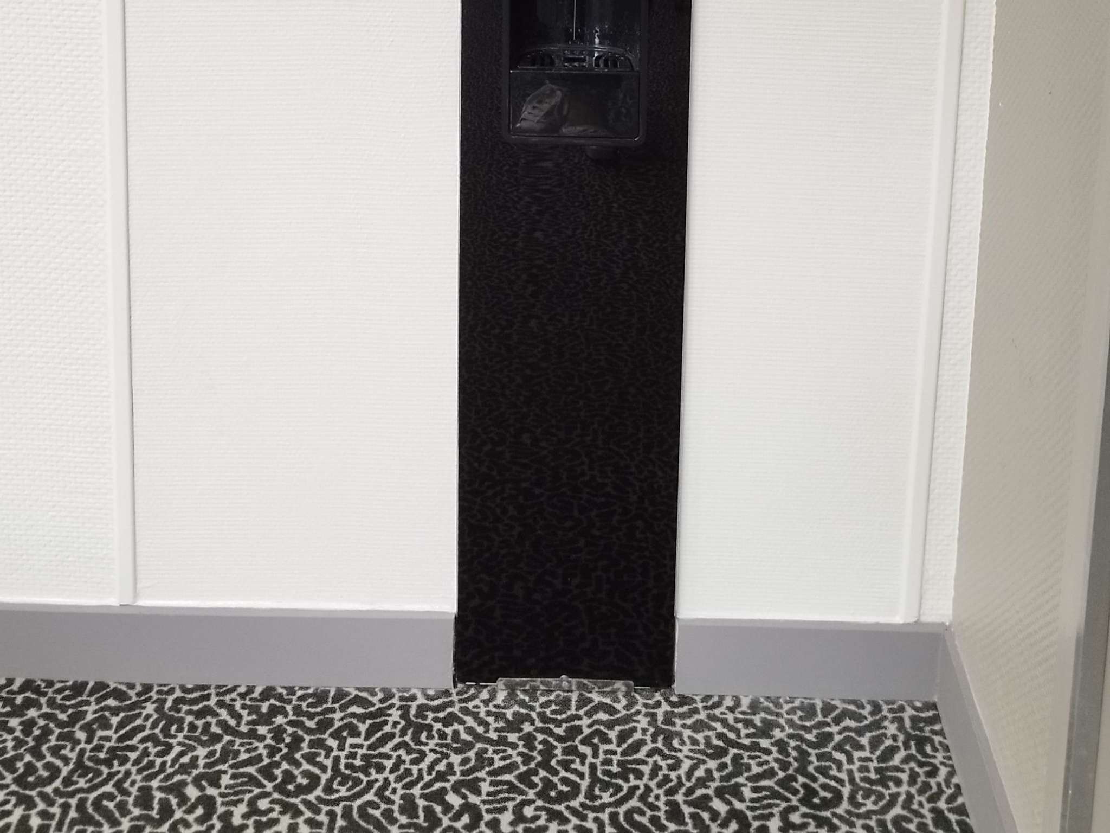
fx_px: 802
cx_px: 555
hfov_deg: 69.4
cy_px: 416
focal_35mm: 25
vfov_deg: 54.9
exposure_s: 1/33.3
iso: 650
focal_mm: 5.95
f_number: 1.89
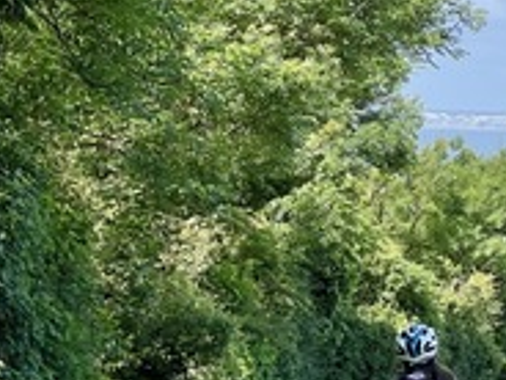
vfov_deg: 7.4
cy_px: 308
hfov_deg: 9.7
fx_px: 2938
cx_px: 632
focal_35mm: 201
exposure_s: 1/515
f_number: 2.8
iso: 32
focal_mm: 9
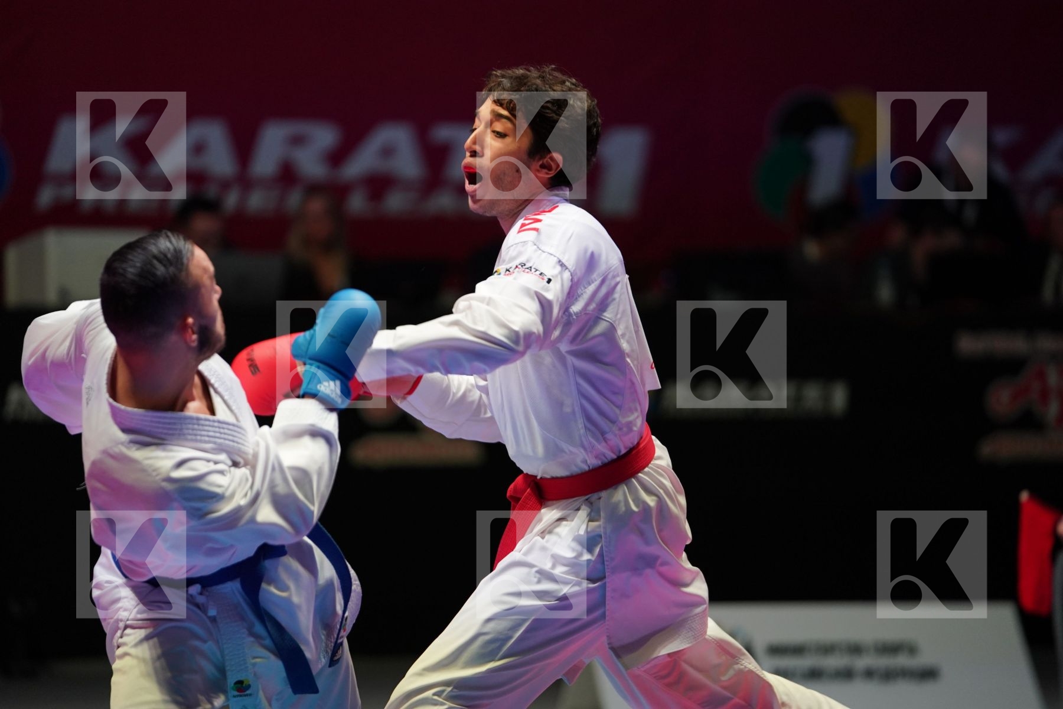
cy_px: 354
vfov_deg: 6.9
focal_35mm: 200
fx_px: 5905
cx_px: 532
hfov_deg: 10.3
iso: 2000
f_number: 2.8
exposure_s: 1/1000
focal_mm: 200
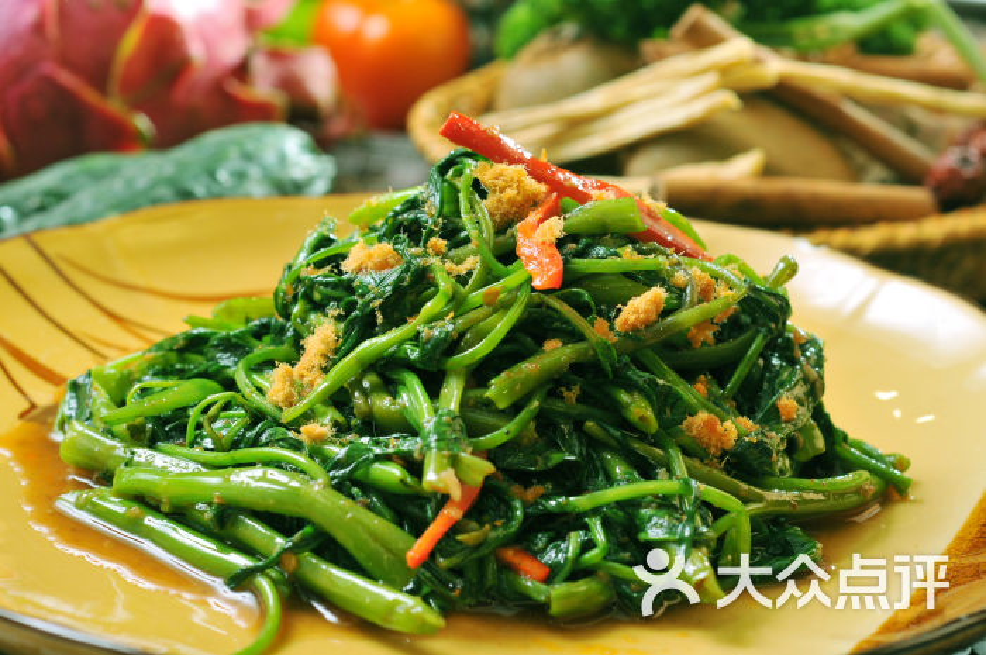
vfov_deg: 18.1
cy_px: 328
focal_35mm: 75
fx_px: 2052
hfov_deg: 27.0
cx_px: 493
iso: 500
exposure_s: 1/50
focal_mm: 50
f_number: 5.6
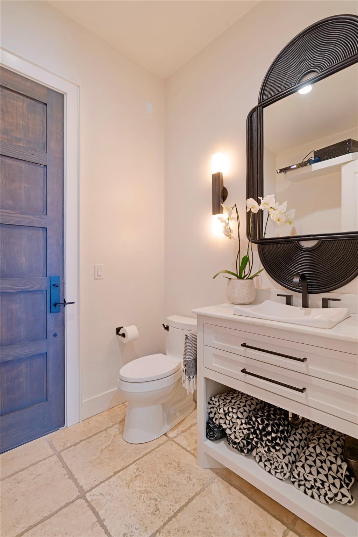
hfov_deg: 70.4
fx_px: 254
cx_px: 179
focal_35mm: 17
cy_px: 268
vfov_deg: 93.3
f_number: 10
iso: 100
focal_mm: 17
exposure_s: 1
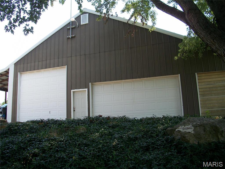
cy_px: 84
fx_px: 227
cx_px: 112
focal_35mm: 35
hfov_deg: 52.6
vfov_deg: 40.7
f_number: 3.1
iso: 80
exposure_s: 1/250
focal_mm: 6.3
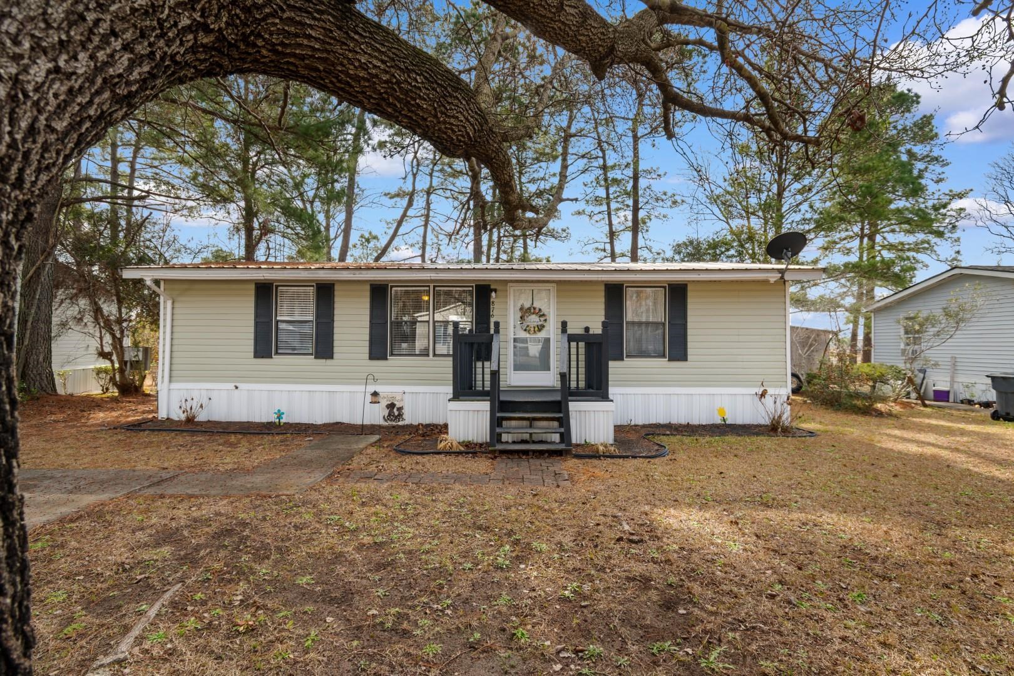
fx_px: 451
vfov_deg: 73.7
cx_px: 507
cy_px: 338
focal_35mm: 16
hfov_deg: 96.7
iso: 100
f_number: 8
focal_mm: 11
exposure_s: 1/250
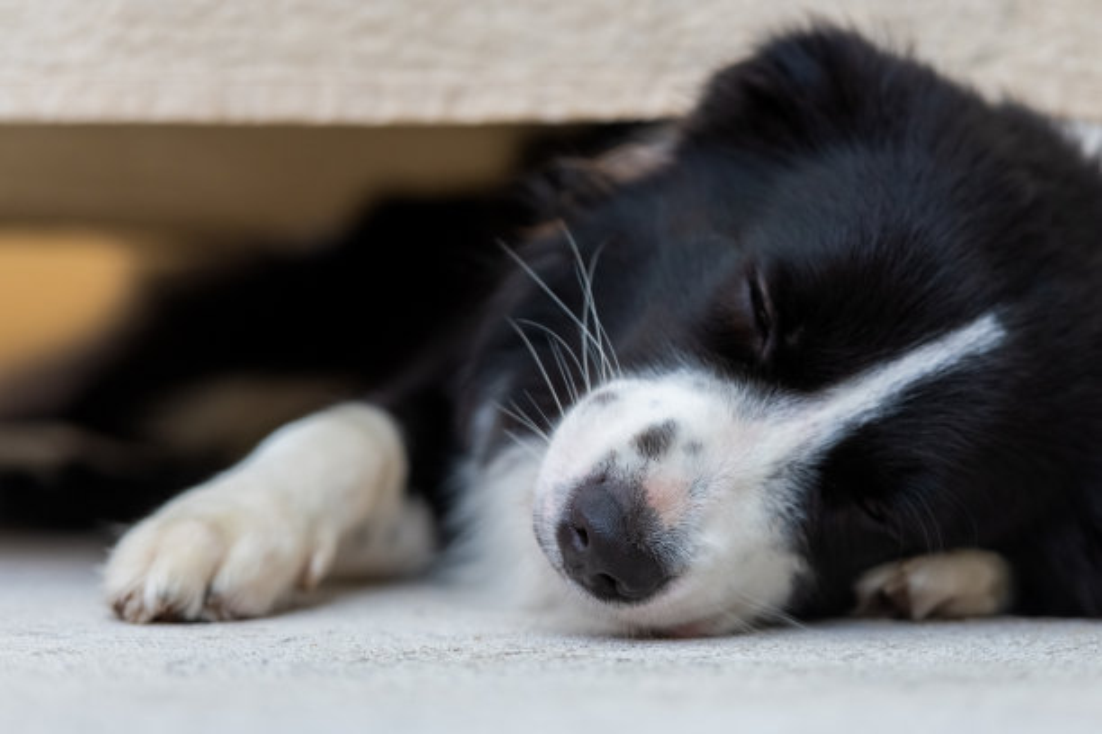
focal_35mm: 155
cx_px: 551
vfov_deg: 8.9
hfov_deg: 13.2
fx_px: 4744
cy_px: 367
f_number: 3.2
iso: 1000
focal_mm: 155
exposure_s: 1/200
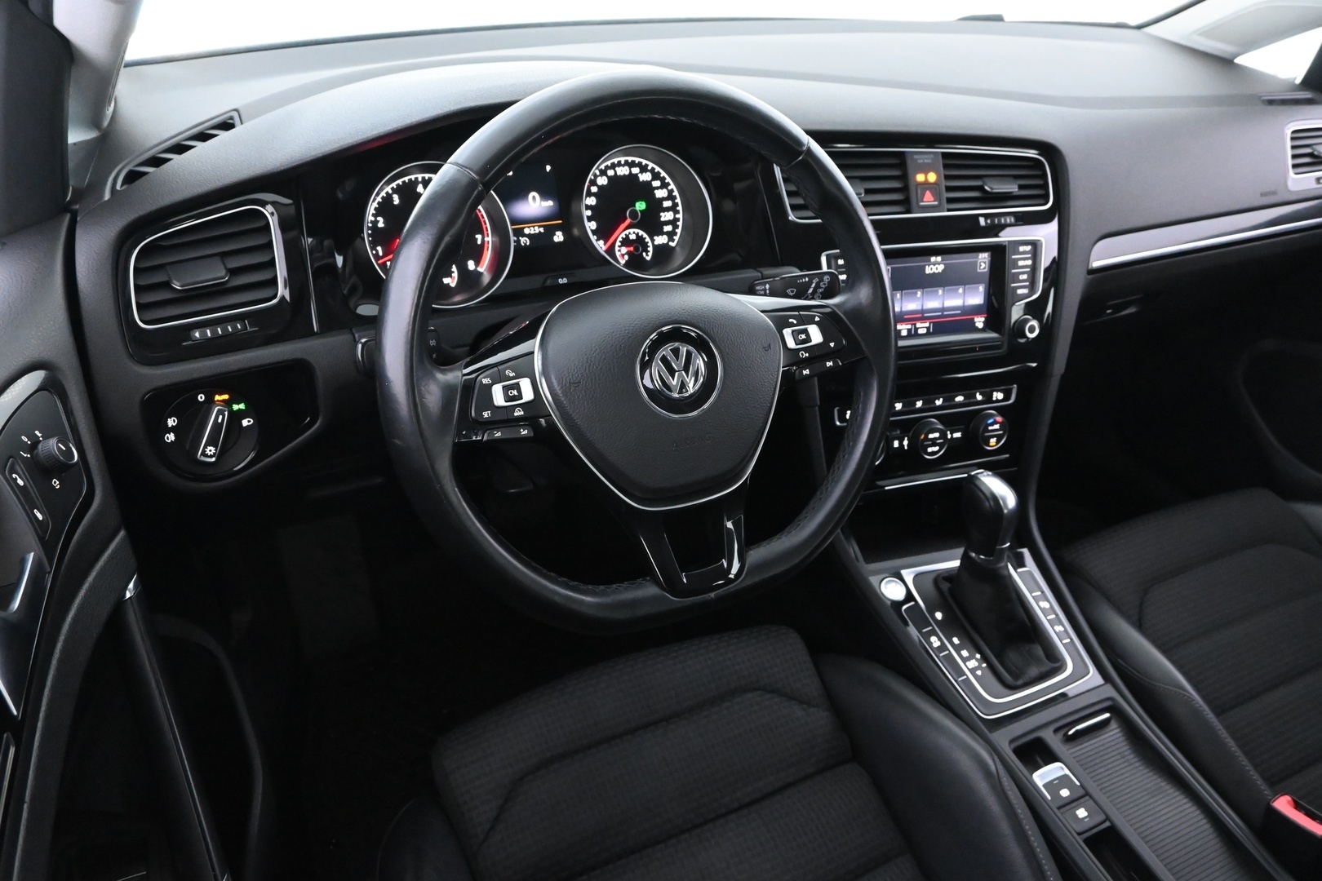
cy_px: 440
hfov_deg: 73.7
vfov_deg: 53.1
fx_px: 881
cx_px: 661
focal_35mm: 24
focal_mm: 16
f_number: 5.6
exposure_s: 1/20
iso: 6400
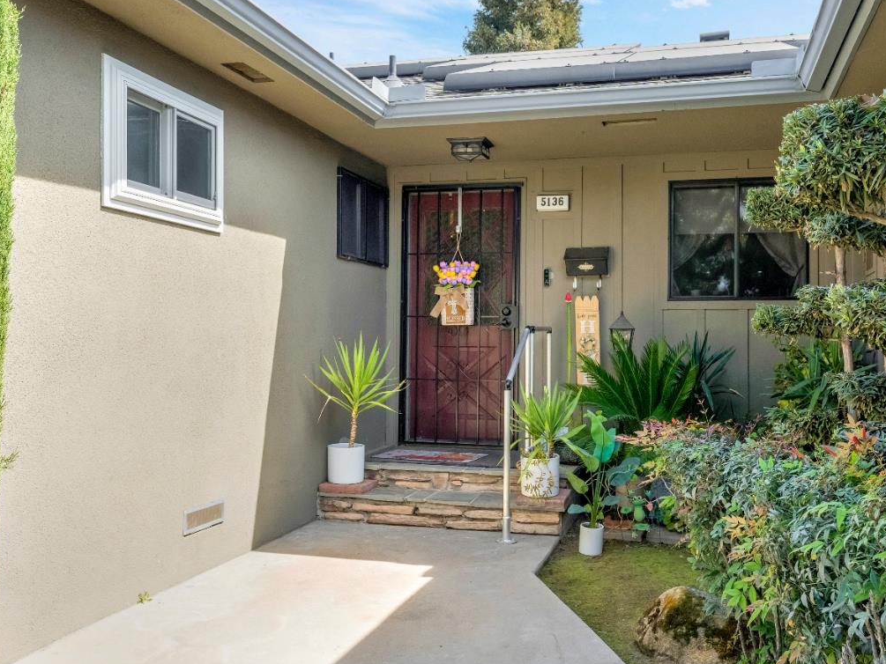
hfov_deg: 55.2
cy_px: 366
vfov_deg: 42.9
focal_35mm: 33
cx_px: 501
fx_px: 845
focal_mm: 23
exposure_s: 1/400
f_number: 7.1
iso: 640
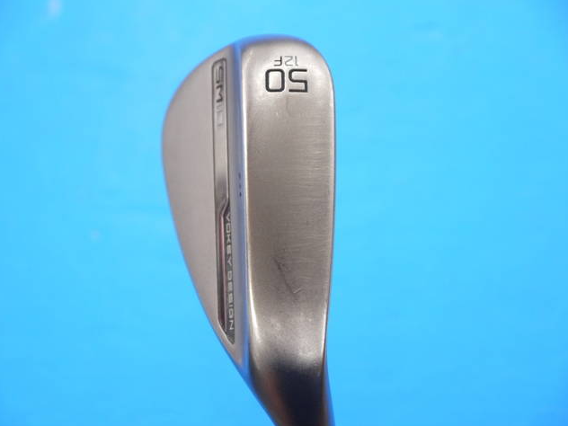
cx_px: 285
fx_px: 1395
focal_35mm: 85
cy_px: 214
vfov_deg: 17.4
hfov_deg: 23.0
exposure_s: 1/80
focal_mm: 42
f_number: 5.6
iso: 800
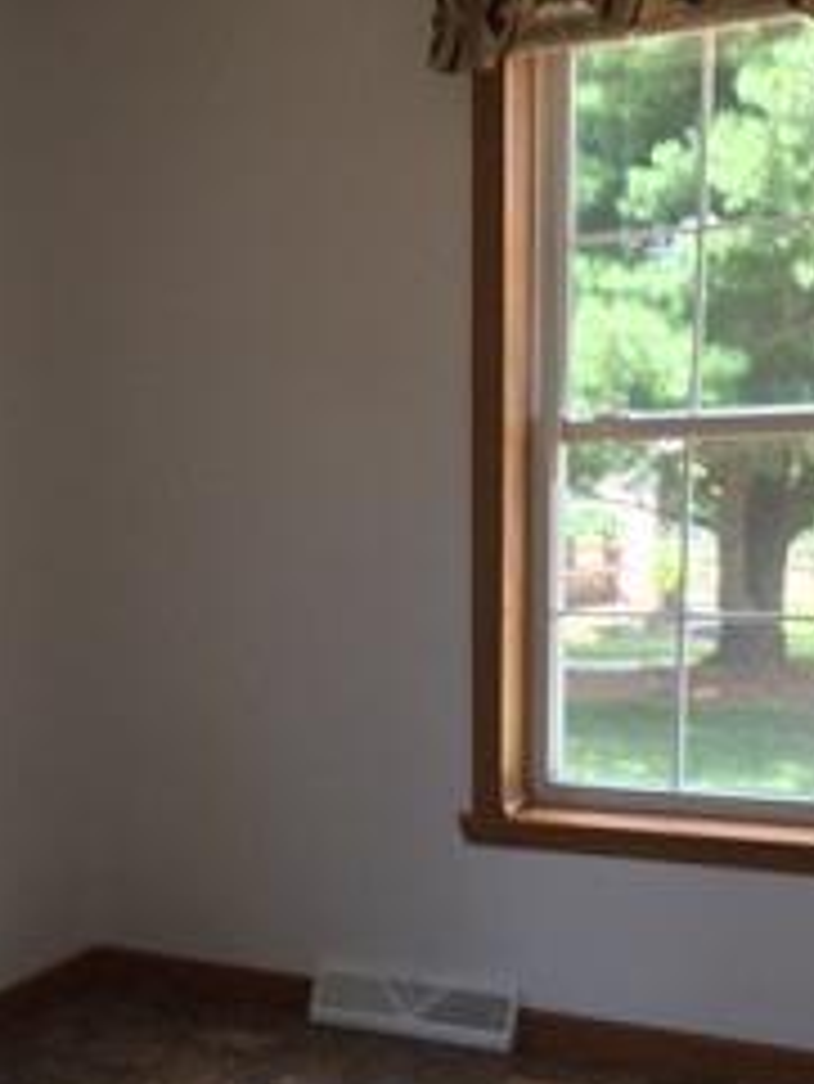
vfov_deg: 33.1
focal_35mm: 56
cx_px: 193
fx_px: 1754
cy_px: 900
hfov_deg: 25.8
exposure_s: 1/40
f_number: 2.2
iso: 32
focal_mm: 4.15
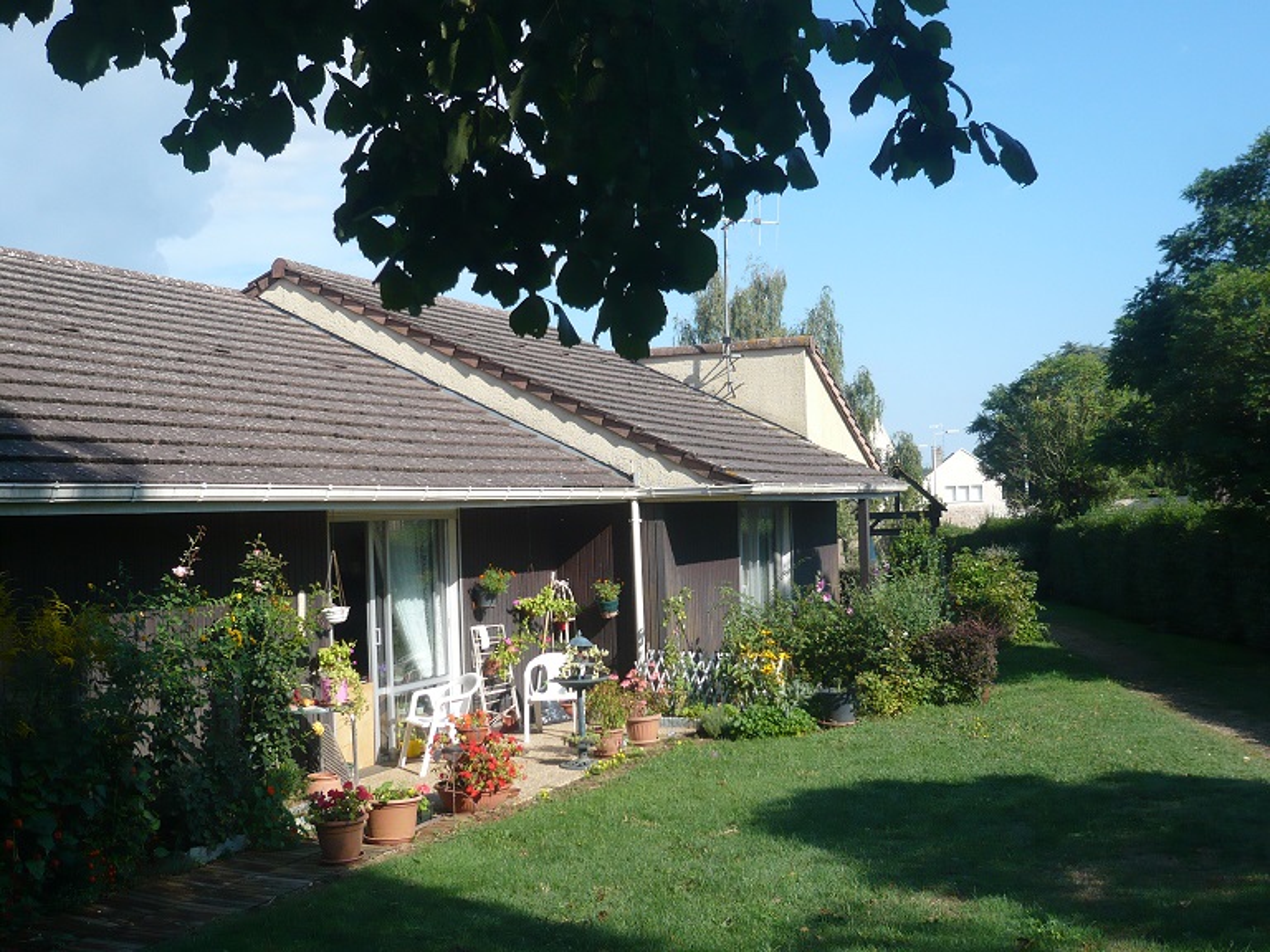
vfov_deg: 37.7
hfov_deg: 49.0
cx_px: 635
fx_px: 1394
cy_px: 476
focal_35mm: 38
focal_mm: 6.2
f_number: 3.2
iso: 100
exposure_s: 1/800
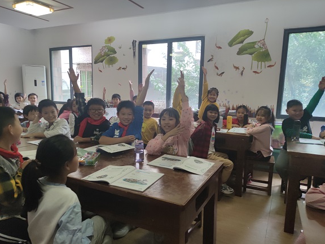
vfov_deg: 54.9
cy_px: 121
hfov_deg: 69.4
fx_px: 235
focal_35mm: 25
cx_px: 161
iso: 127
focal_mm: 6.72
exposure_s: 1/100
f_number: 1.69
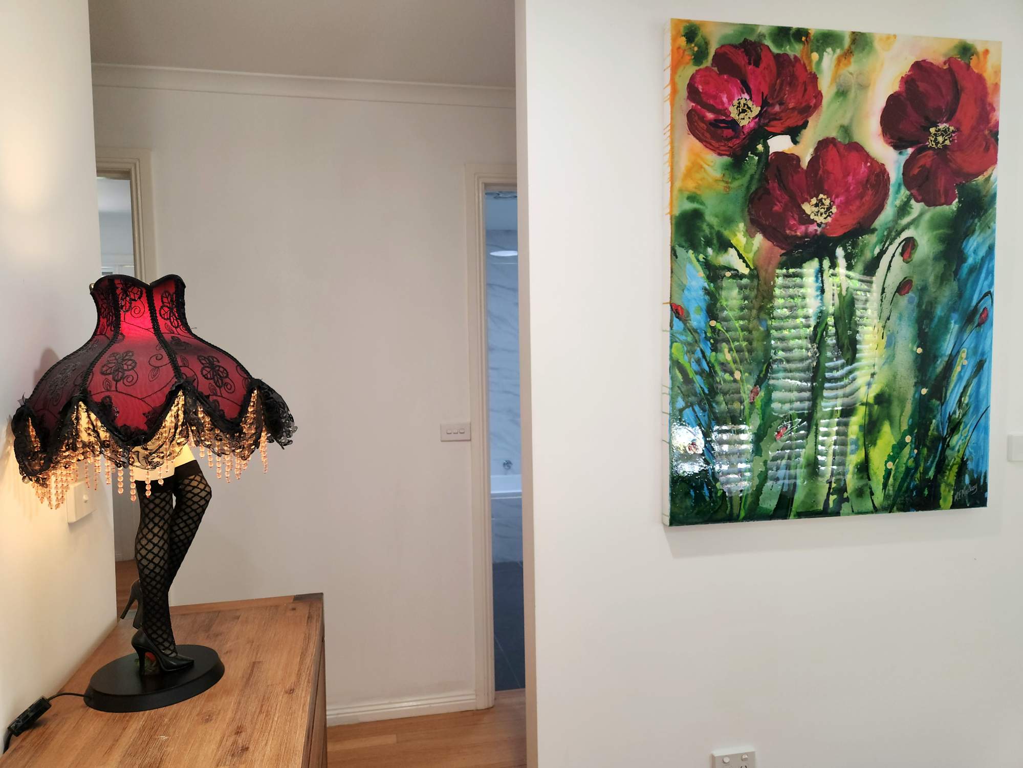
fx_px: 680
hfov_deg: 73.9
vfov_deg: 58.9
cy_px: 384
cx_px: 512
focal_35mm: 23
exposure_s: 1/50.3
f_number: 1.8
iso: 64
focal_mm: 5.4
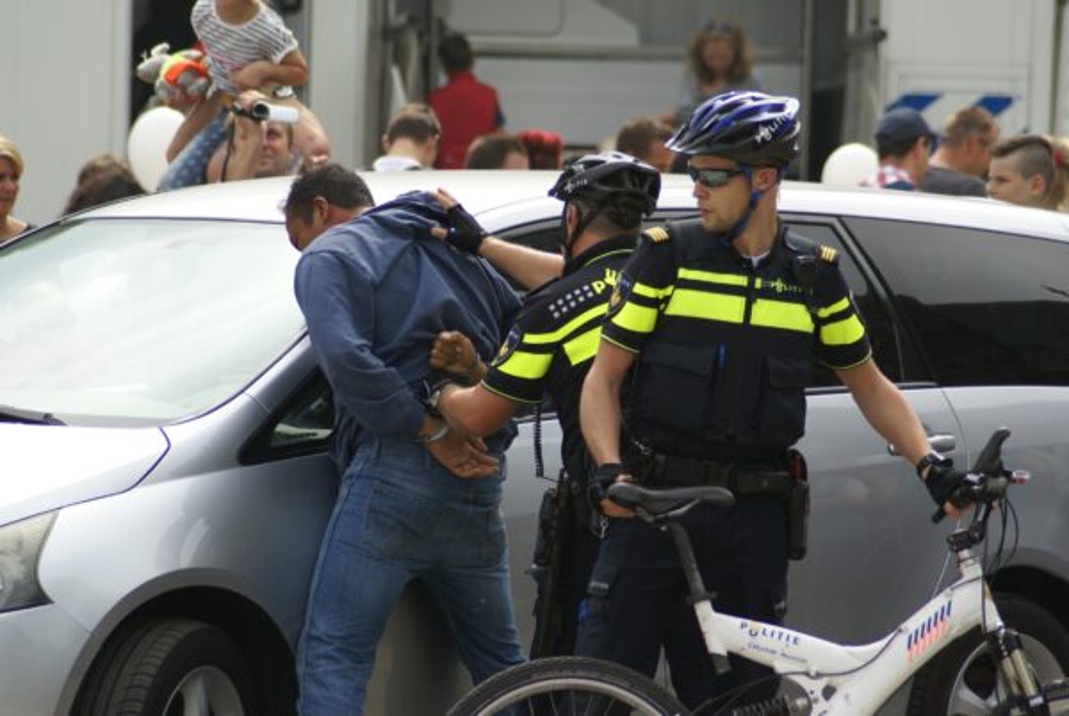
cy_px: 358
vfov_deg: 4.6
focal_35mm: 300
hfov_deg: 6.9
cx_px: 534
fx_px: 8921
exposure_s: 1/400
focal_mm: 200
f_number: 6.3
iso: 100
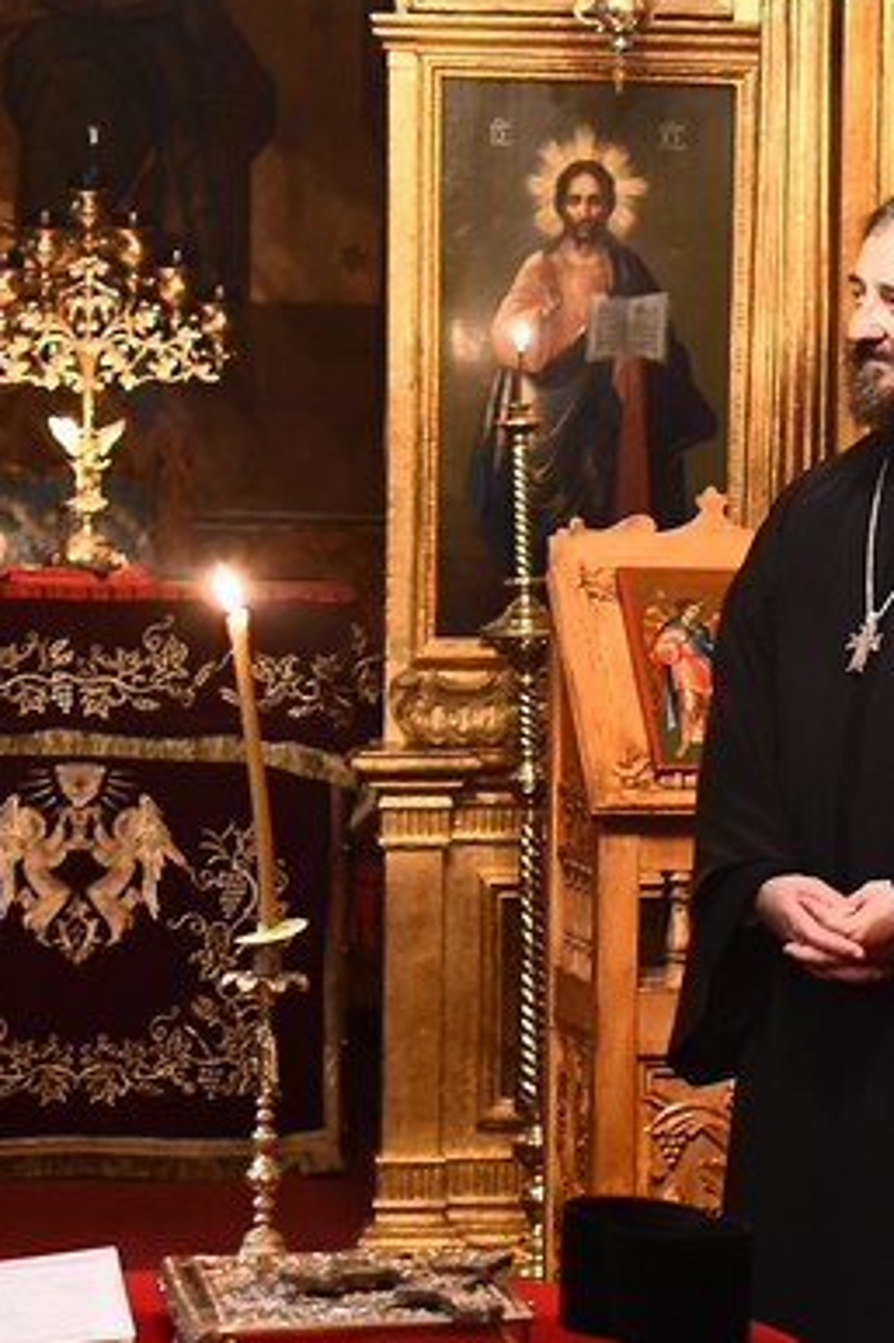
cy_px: 917
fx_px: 5145
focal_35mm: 138
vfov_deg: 14.8
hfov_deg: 9.9
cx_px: 644
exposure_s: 1/30
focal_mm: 35
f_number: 2.2
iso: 2000
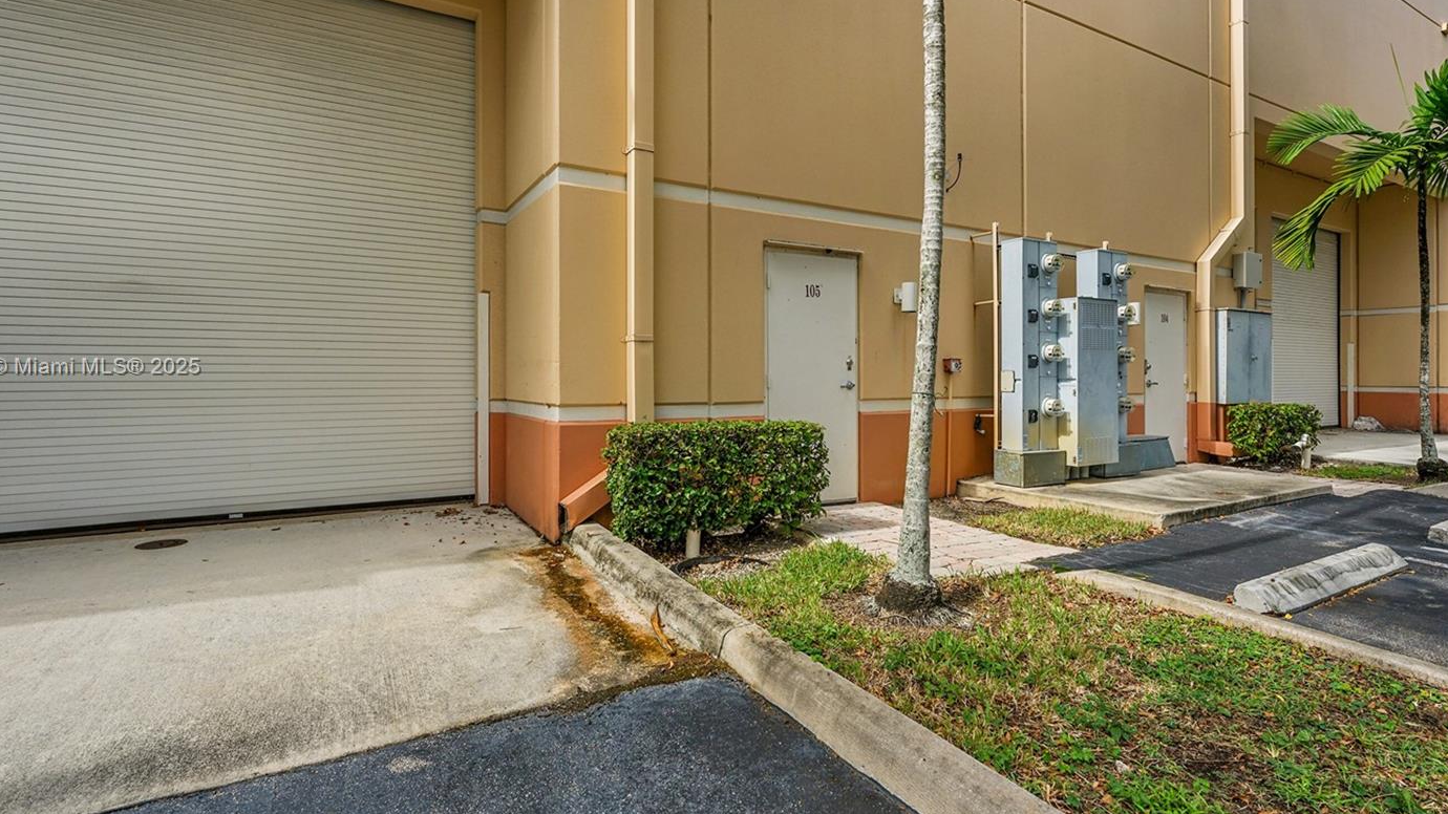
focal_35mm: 17
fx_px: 653
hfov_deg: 95.9
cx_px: 704
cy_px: 368
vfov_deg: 63.8
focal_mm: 14
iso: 400
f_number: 8
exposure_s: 1/500
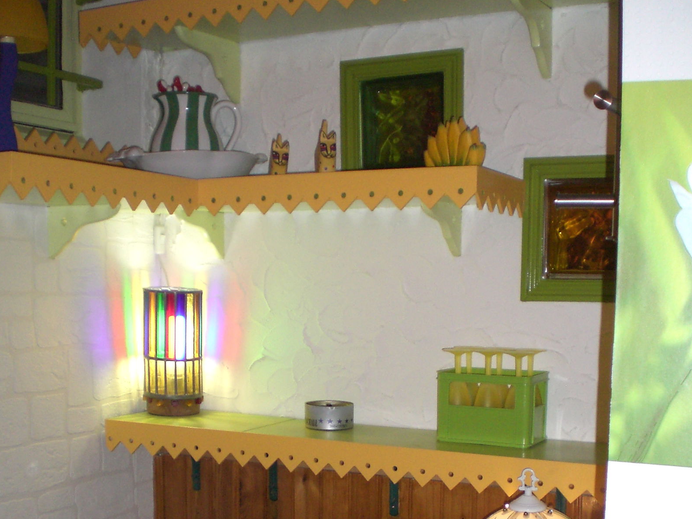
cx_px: 346
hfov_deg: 37.5
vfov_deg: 27.7
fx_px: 1020
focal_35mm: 51
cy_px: 453
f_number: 3.1
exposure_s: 1/60
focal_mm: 6.3
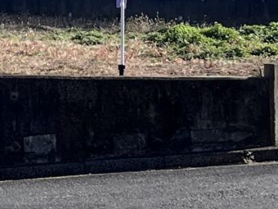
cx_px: -106
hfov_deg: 9.9
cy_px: -113
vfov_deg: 7.4
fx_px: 1574
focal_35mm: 196
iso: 50
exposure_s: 1/2899
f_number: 1.6
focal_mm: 5.1
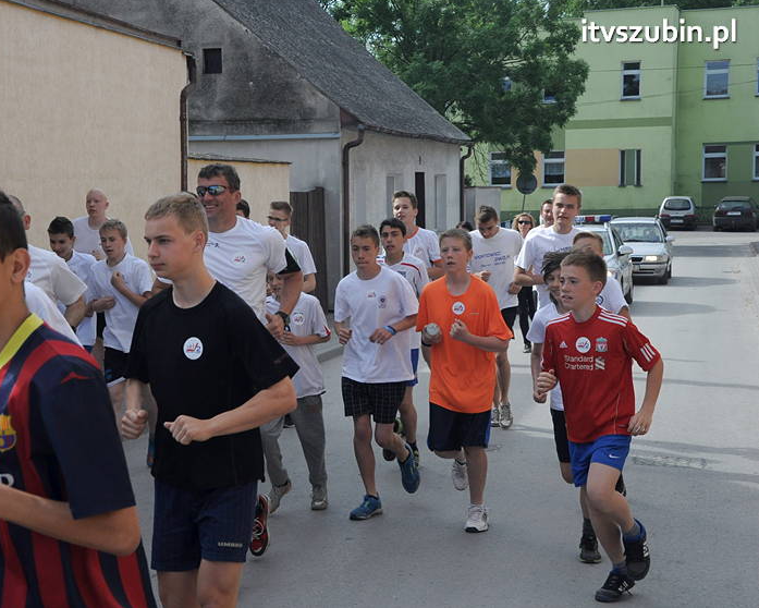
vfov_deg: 21.3
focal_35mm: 72
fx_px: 1618
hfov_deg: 26.3
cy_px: 302
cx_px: 297
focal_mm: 42
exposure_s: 1/500
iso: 800
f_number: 13
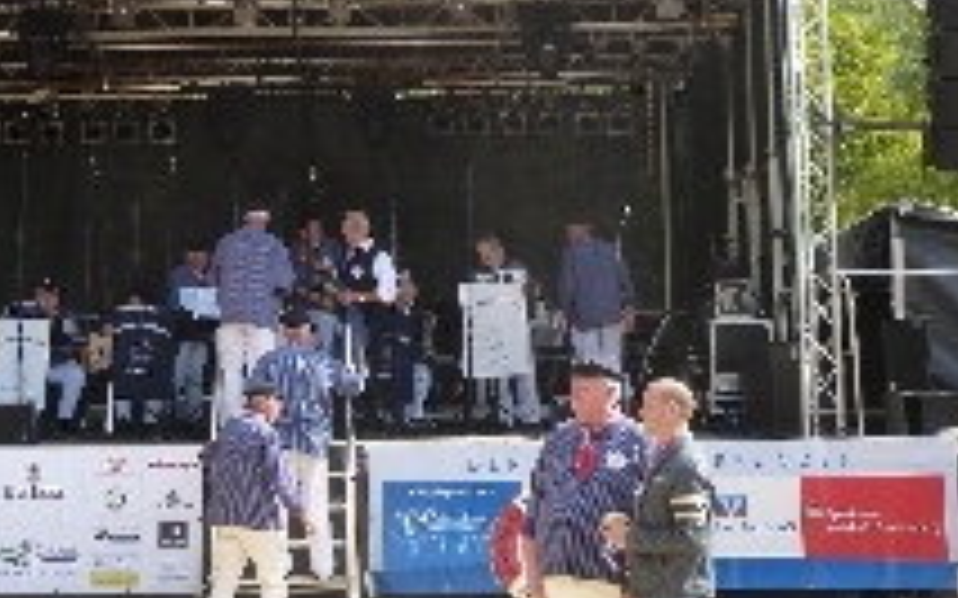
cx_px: 270
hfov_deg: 29.4
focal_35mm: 69
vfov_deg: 18.7
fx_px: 1801
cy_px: 146
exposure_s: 1/320
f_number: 4
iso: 160
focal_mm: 5.9
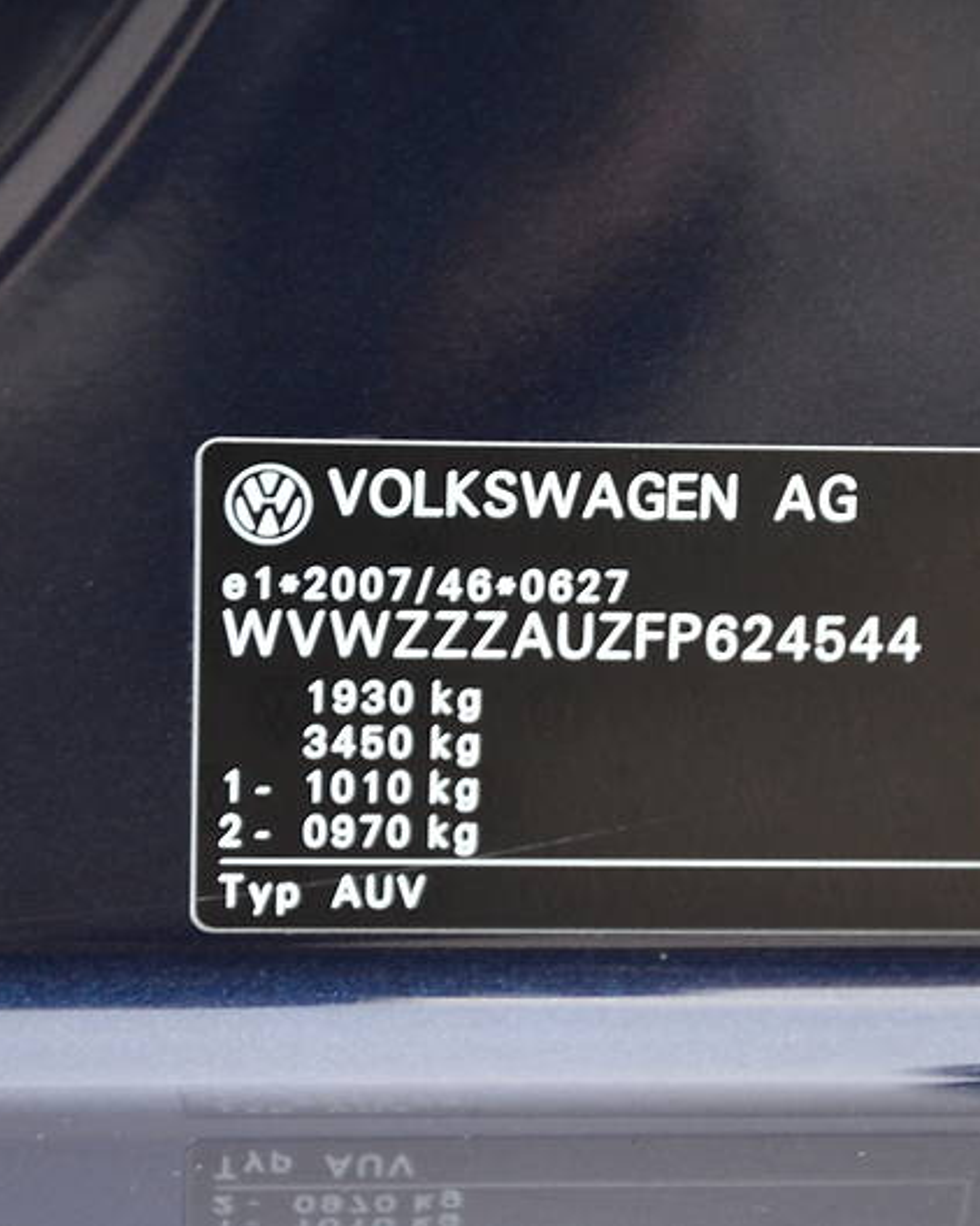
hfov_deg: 6.9
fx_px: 8115
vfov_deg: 8.6
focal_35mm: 224
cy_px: 613
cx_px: 706
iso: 1600
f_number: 5.6
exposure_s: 1/30
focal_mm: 105
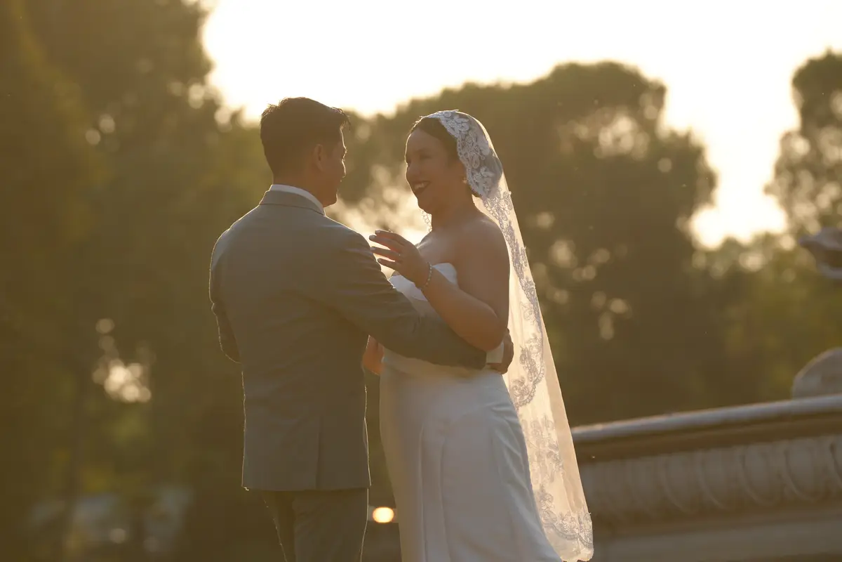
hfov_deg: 8.6
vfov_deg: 5.8
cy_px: 281
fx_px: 5578
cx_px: 421
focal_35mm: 238
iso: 100
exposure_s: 1/500
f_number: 4.5
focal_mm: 159
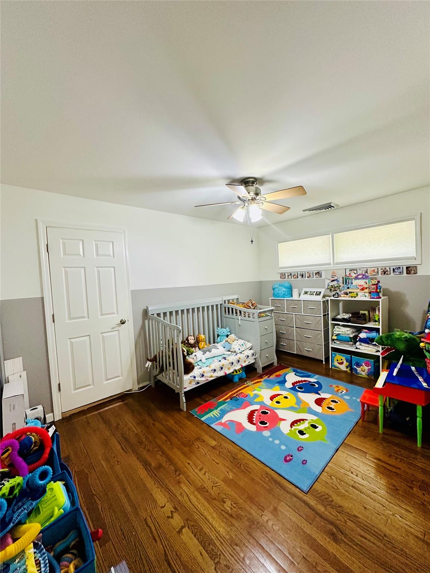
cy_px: 286
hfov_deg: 85.7
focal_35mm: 14
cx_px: 215
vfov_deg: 102.1
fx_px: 232
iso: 320
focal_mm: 2.22
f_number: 2.2
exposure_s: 1/120
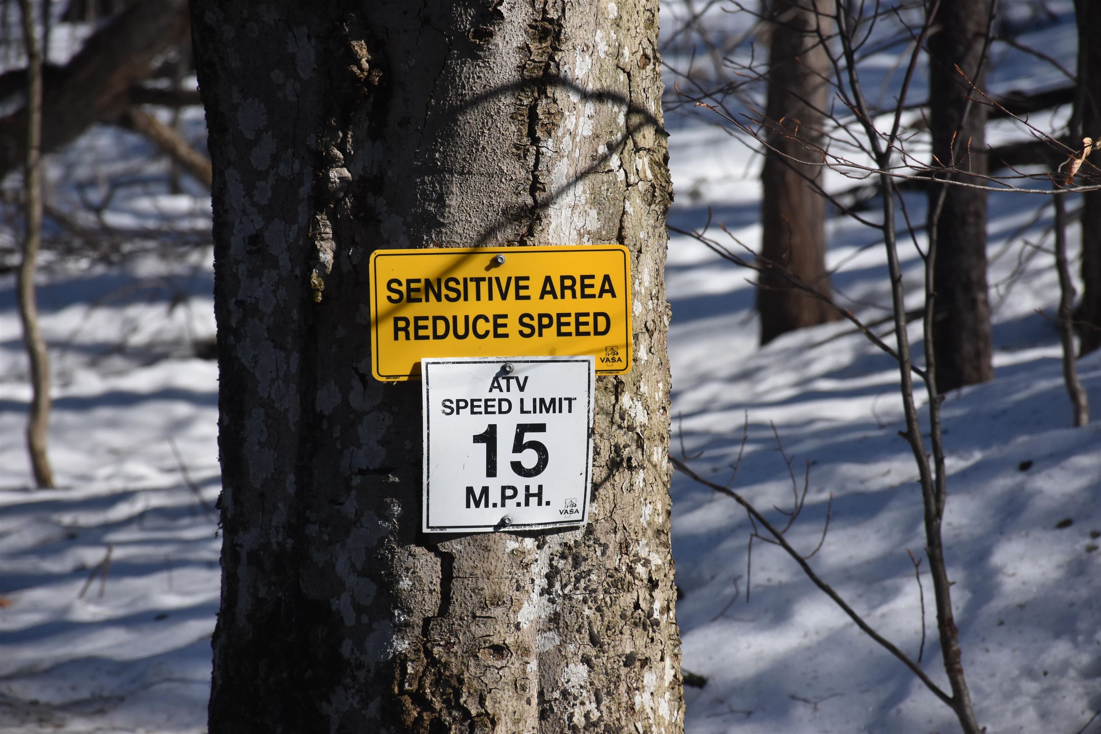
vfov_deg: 6.5
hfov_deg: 9.8
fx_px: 6422
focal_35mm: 210
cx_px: 550
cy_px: 367
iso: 800
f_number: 8
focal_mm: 140
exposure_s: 1/1000
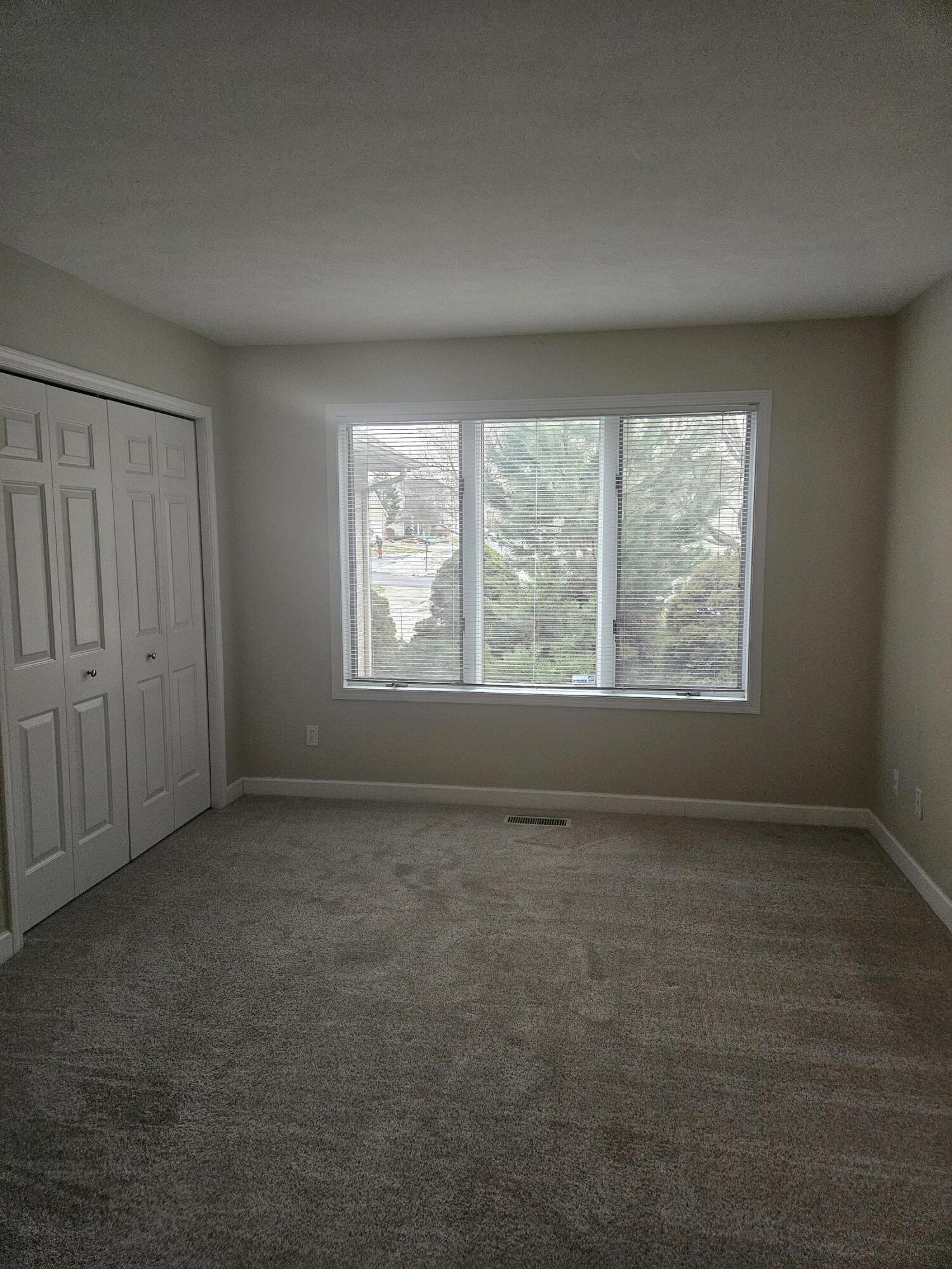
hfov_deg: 58.9
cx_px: 476
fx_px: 843
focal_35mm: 23
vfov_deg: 73.9
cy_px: 634
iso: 640
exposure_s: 1/120
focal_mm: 5.4
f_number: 1.8
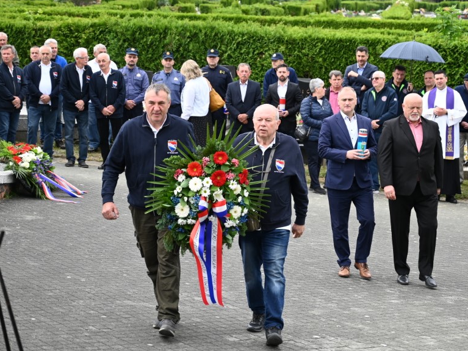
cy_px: 136
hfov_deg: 19.4
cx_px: 289
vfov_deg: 14.6
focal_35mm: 101
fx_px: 1365
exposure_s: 1/250
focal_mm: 70
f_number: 4
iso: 220
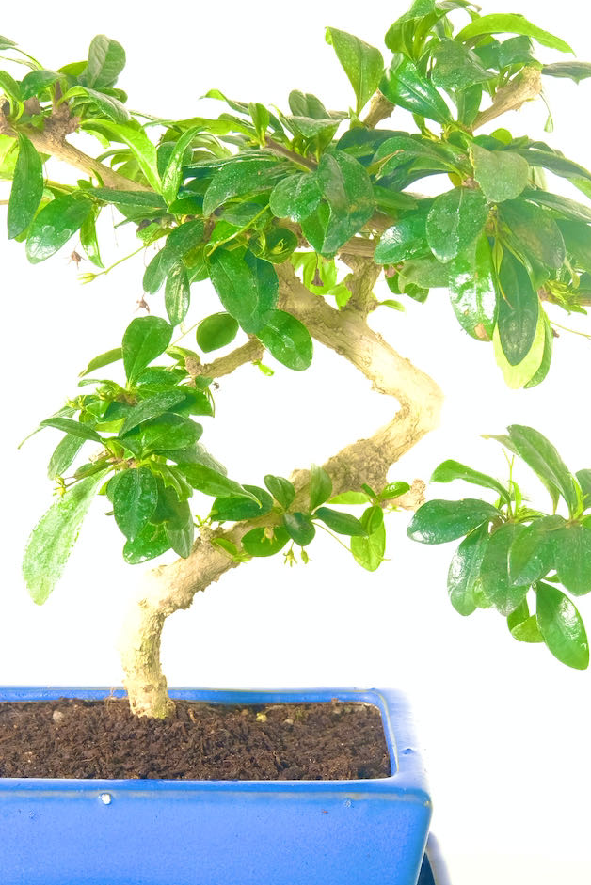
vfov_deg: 11.1
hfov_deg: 7.4
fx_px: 4552
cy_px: 470
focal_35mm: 185
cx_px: 259
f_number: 13
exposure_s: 1/13
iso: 1600
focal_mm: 90.4
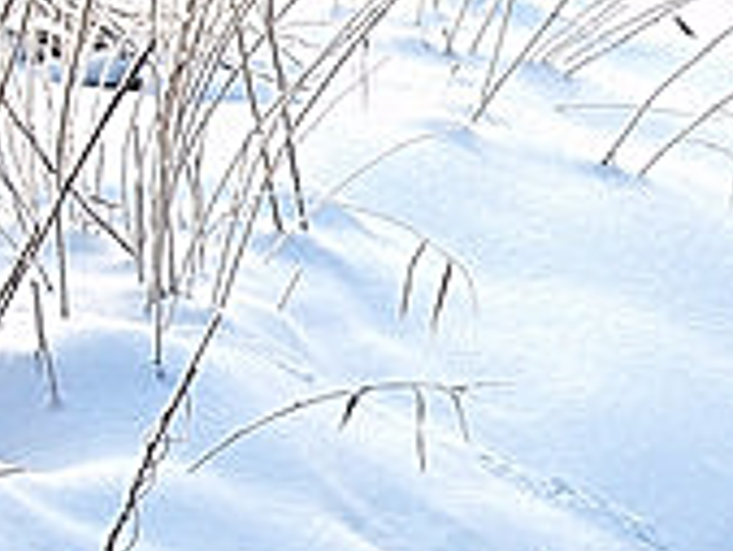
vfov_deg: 5.0
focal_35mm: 297
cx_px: 1245
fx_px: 6293
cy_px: 646
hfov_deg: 6.5
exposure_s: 1/160
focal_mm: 34
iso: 100
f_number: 6.3
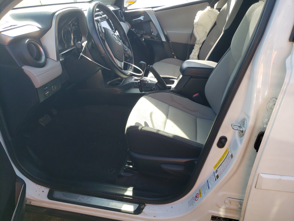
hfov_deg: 67.3
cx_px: 147
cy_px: 110
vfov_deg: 53.1
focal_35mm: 26
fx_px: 221
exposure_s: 1/556
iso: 50
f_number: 1.5
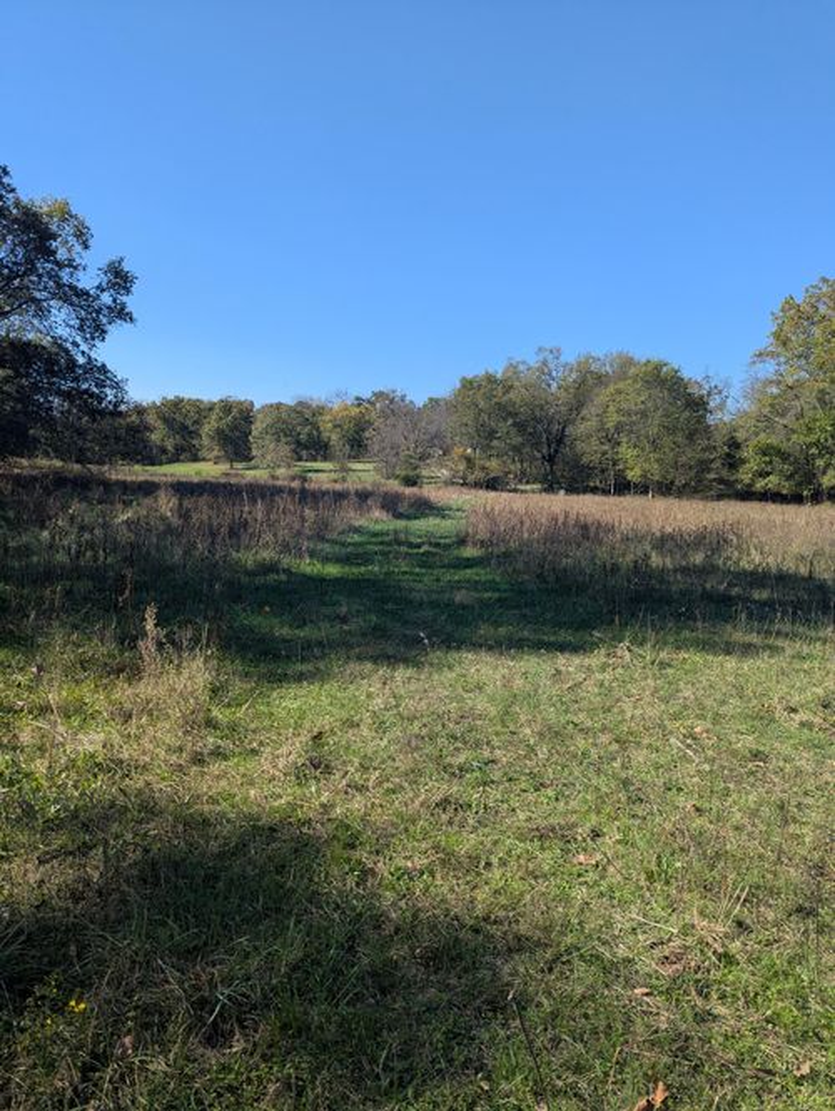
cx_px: 418
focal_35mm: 24
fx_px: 771
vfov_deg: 71.5
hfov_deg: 56.9
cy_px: 556
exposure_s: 1/1433
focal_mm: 6.81
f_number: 1.85
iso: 44
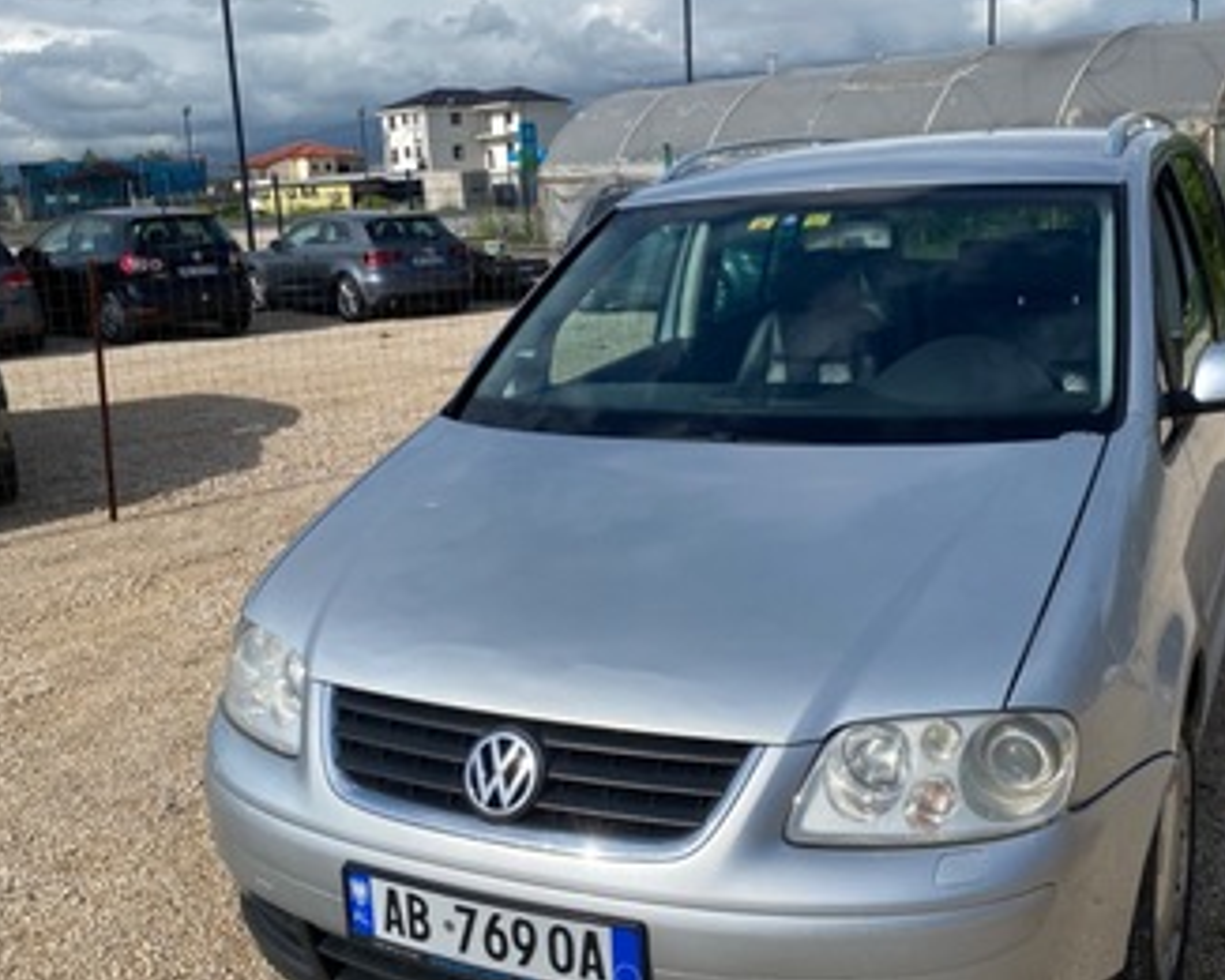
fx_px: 1015
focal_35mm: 28
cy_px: 481
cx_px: 643
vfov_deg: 51.5
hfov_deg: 62.2
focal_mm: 4.25
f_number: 1.8
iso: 32
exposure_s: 1/5025
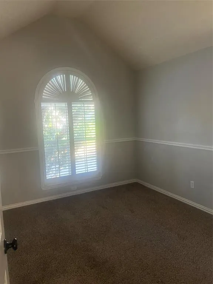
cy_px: 142
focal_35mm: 26
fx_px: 213
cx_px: 106
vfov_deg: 67.3
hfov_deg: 53.1
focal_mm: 5.7
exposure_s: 1/60
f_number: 1.5
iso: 320
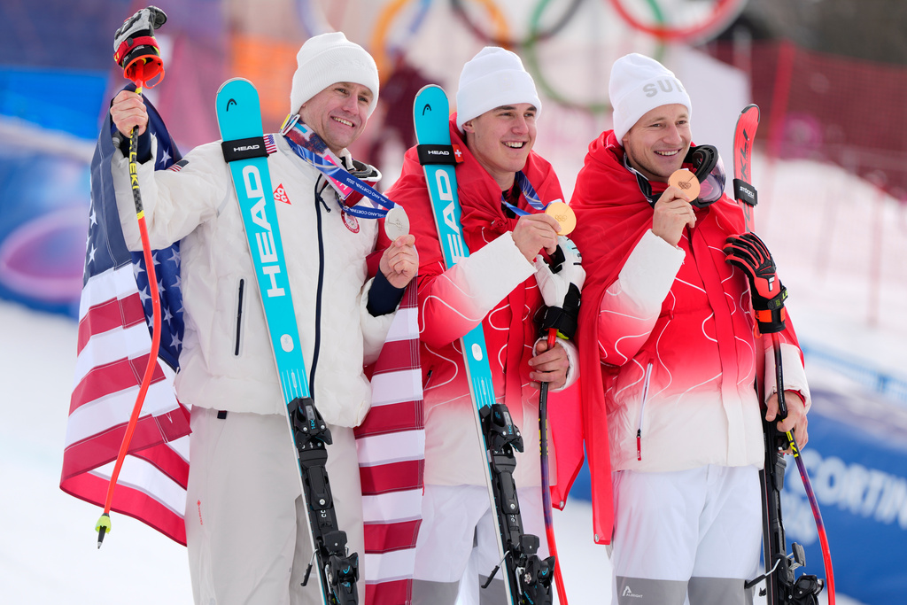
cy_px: 302
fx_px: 7206
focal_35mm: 286
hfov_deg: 7.2
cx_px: 454
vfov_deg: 4.8
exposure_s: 1/800
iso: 50
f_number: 2.8
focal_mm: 191
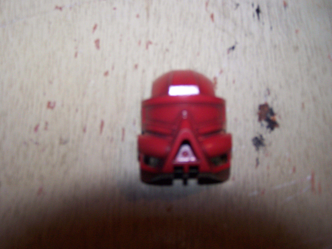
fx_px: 566
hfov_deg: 32.7
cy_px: 124
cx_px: 166
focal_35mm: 59
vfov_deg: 24.8
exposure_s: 1/60
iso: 140
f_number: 3.1
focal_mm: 9.8
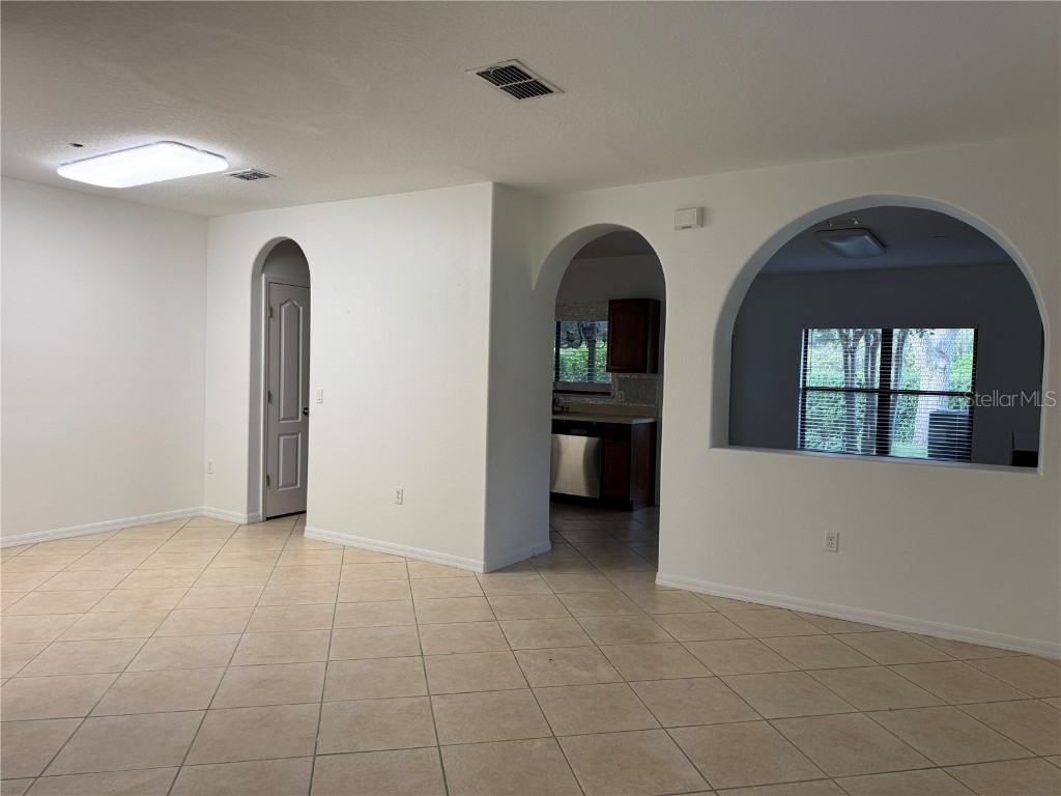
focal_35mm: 24
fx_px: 736
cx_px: 530
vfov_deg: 56.8
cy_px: 398
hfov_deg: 71.6
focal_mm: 6.76
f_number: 1.78
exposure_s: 1/120
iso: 100
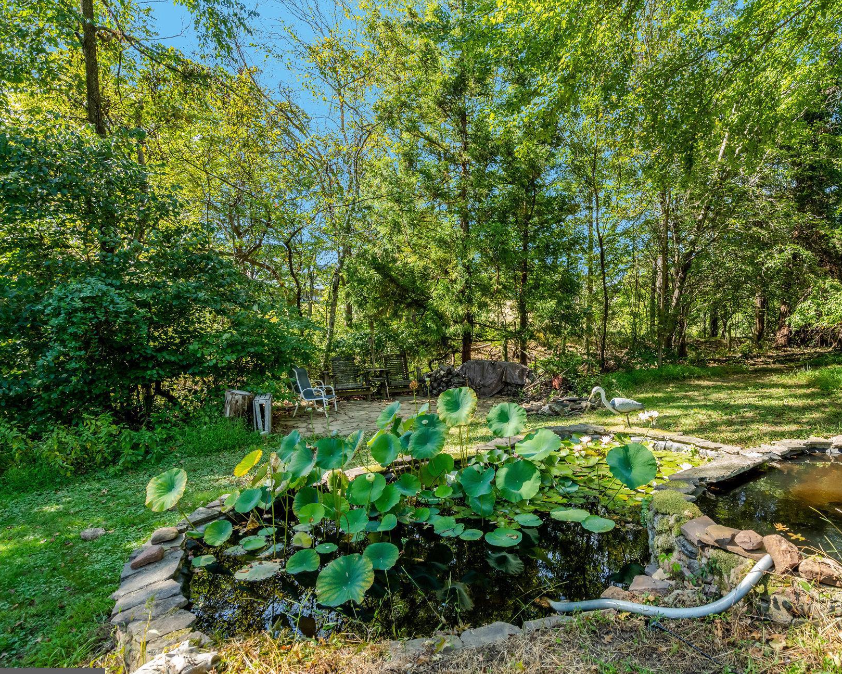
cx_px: 522
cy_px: 351
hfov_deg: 81.8
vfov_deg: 70.8
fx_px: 474
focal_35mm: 19
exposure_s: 1/250
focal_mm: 16
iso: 1250
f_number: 8
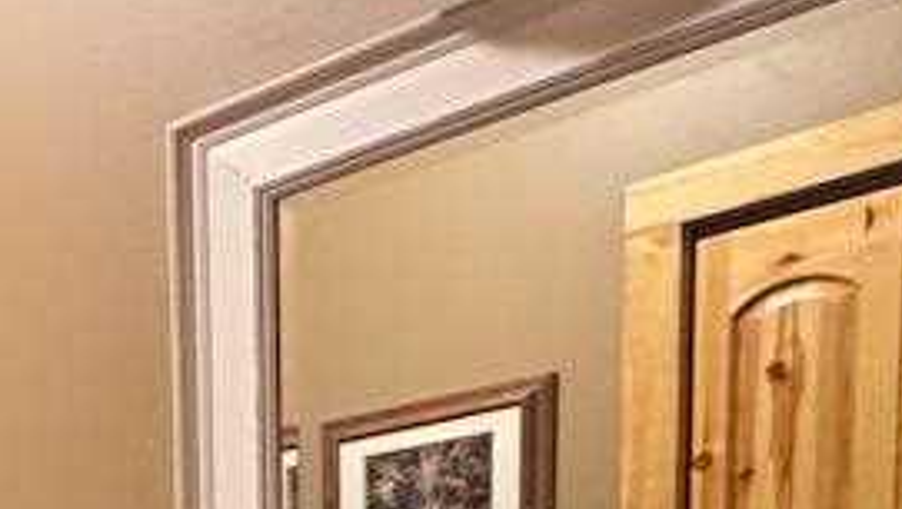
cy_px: 1025
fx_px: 1724
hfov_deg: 22.5
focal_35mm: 72
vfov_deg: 14.1
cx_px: -539
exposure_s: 1/60
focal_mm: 2.22
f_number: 2.2
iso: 800
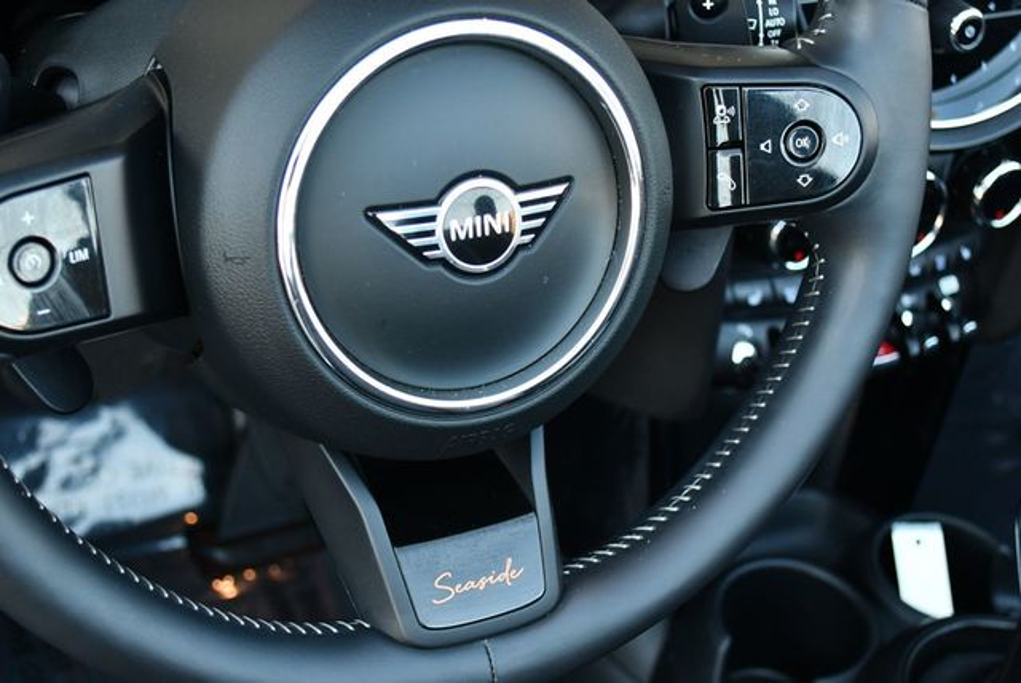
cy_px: 342
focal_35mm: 58
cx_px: 510
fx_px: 1646
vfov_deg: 23.4
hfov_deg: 34.5
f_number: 4.5
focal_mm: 29
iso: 800
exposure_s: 1/200
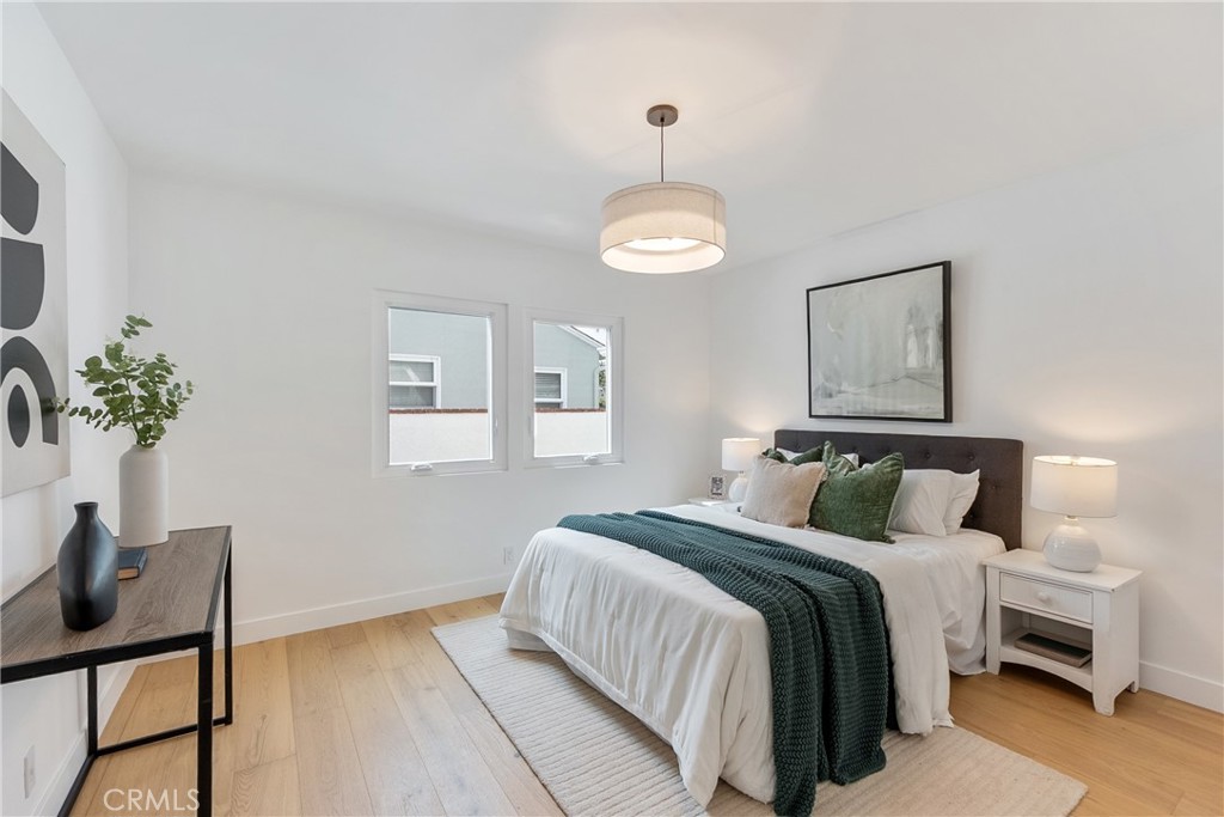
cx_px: 612
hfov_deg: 100.4
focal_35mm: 15
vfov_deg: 77.3
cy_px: 408
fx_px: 510
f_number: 9
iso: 250
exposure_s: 1/10
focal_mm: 10
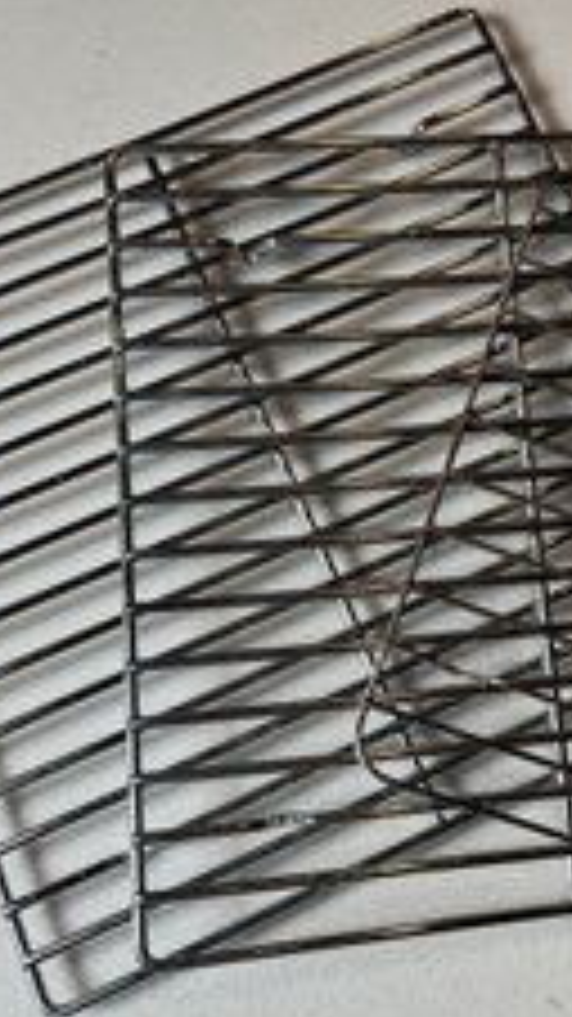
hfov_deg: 26.9
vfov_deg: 47.3
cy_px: 538
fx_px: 1160
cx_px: 493
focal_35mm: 43
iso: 80
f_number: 1.5
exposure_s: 1/120
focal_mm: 5.7
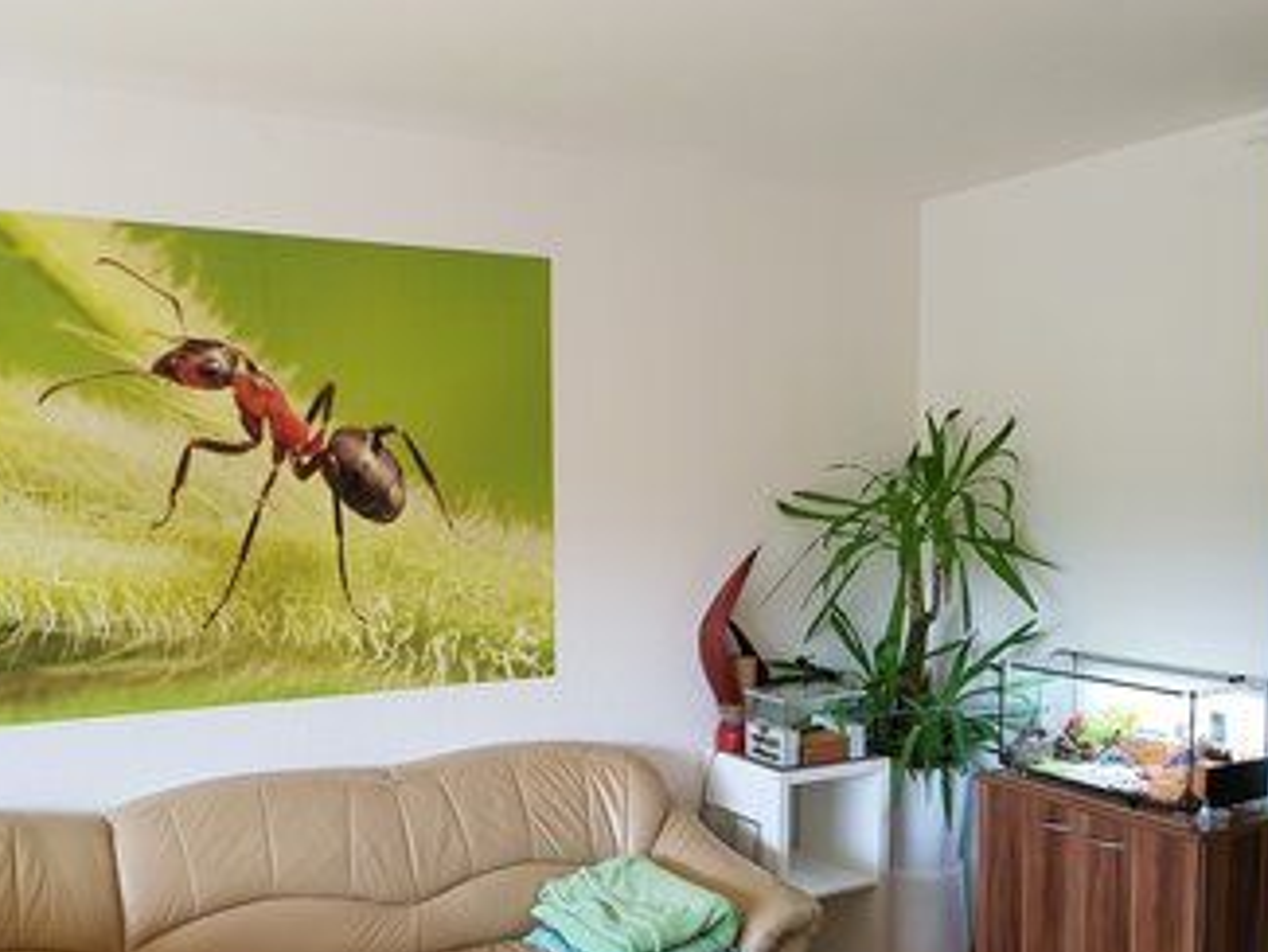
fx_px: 1173
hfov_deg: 56.8
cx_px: 593
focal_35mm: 32
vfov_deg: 44.1
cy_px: 538
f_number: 1.7
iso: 80
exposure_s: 1/100
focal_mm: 4.2
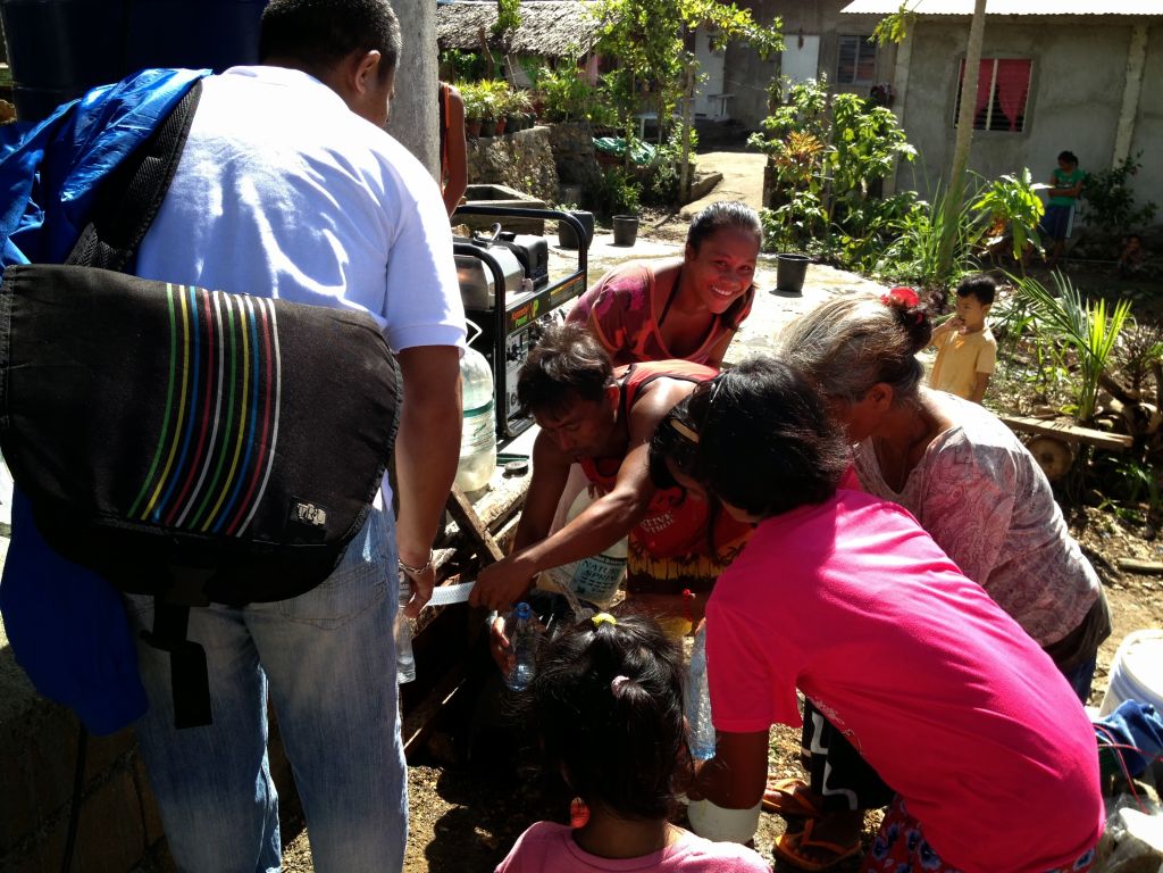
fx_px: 1176
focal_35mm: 35
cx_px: 582
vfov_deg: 40.7
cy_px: 436
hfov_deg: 52.6
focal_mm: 4.28
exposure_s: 1/673
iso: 50
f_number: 2.4
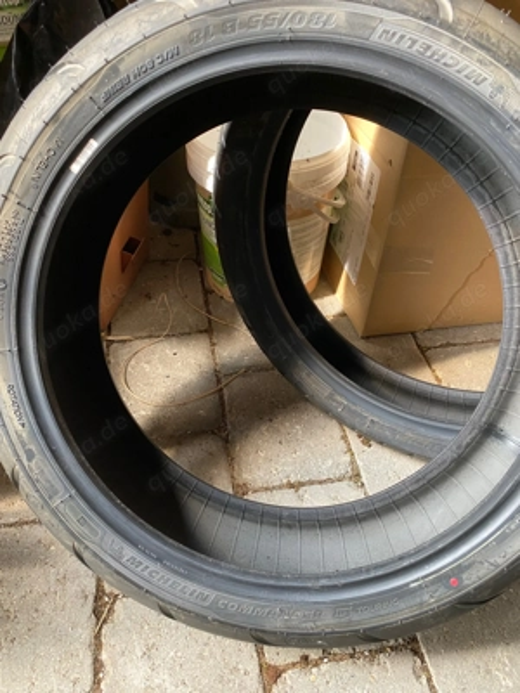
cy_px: 346
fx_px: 521
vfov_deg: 67.3
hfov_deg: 53.1
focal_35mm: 26
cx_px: 260
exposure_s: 1/60
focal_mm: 4.25
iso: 160
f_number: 1.8
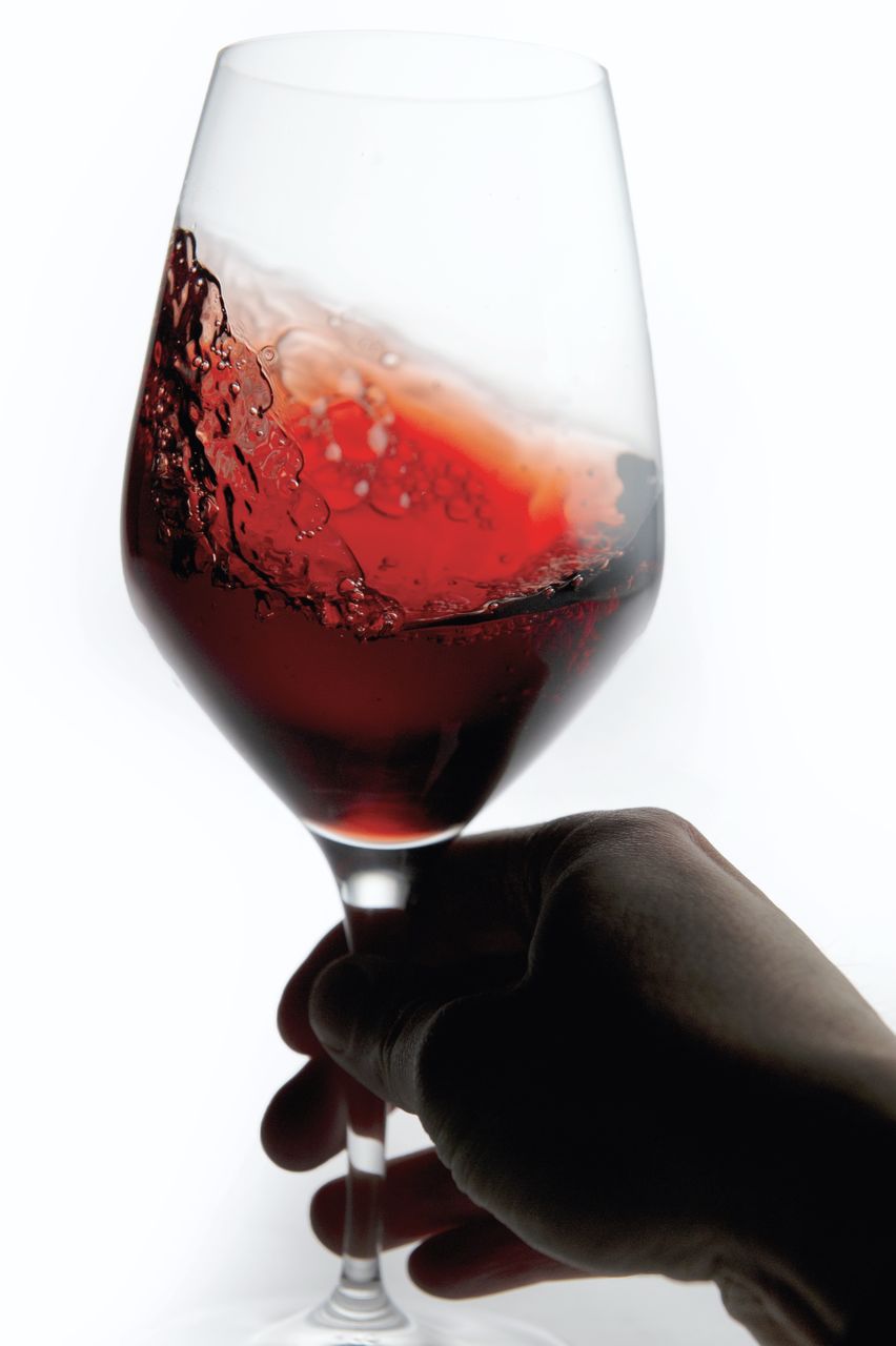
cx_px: 448
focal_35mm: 66
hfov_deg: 20.6
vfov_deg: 30.5
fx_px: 2466
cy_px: 673
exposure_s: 1/5000
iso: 1000
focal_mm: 66
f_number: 5.6
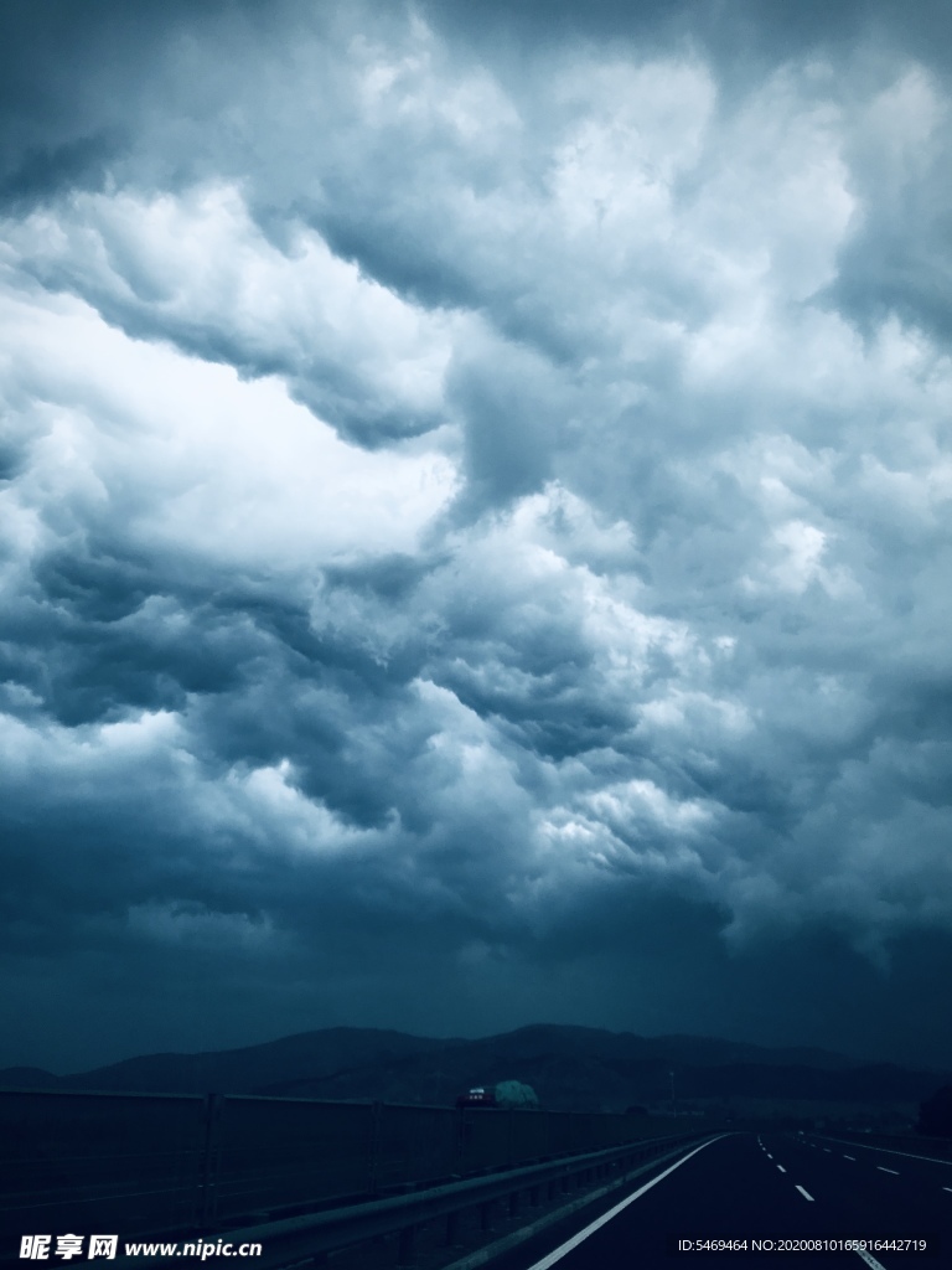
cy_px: 635
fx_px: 1027
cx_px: 476
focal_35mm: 28
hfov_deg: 49.7
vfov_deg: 63.4
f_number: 1.8
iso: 20
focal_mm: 3.99
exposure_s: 1/929
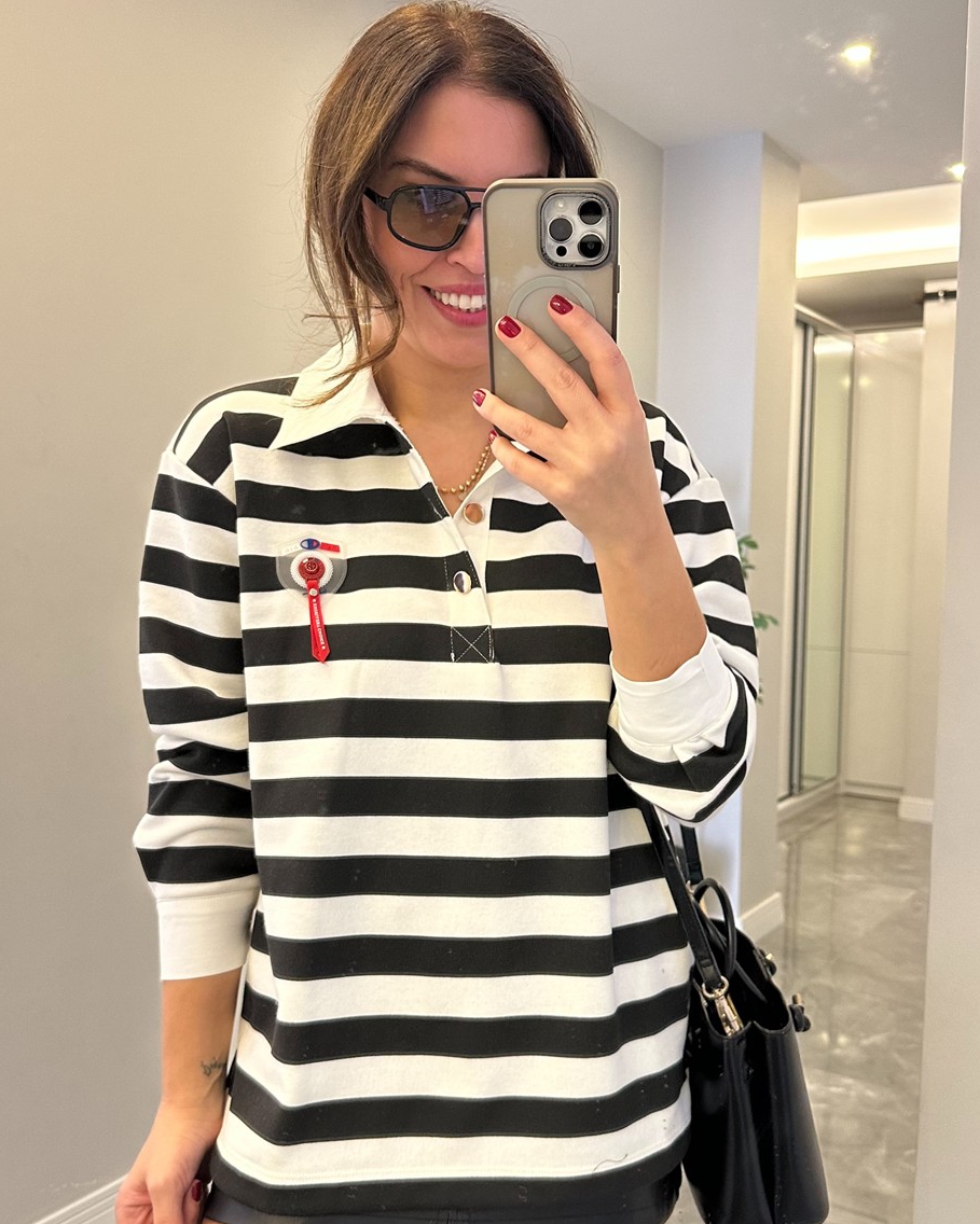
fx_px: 1196
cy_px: 637
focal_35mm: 33
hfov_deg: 44.5
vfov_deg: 54.2
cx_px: 495
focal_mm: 6.86
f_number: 1.78
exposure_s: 1/50
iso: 250
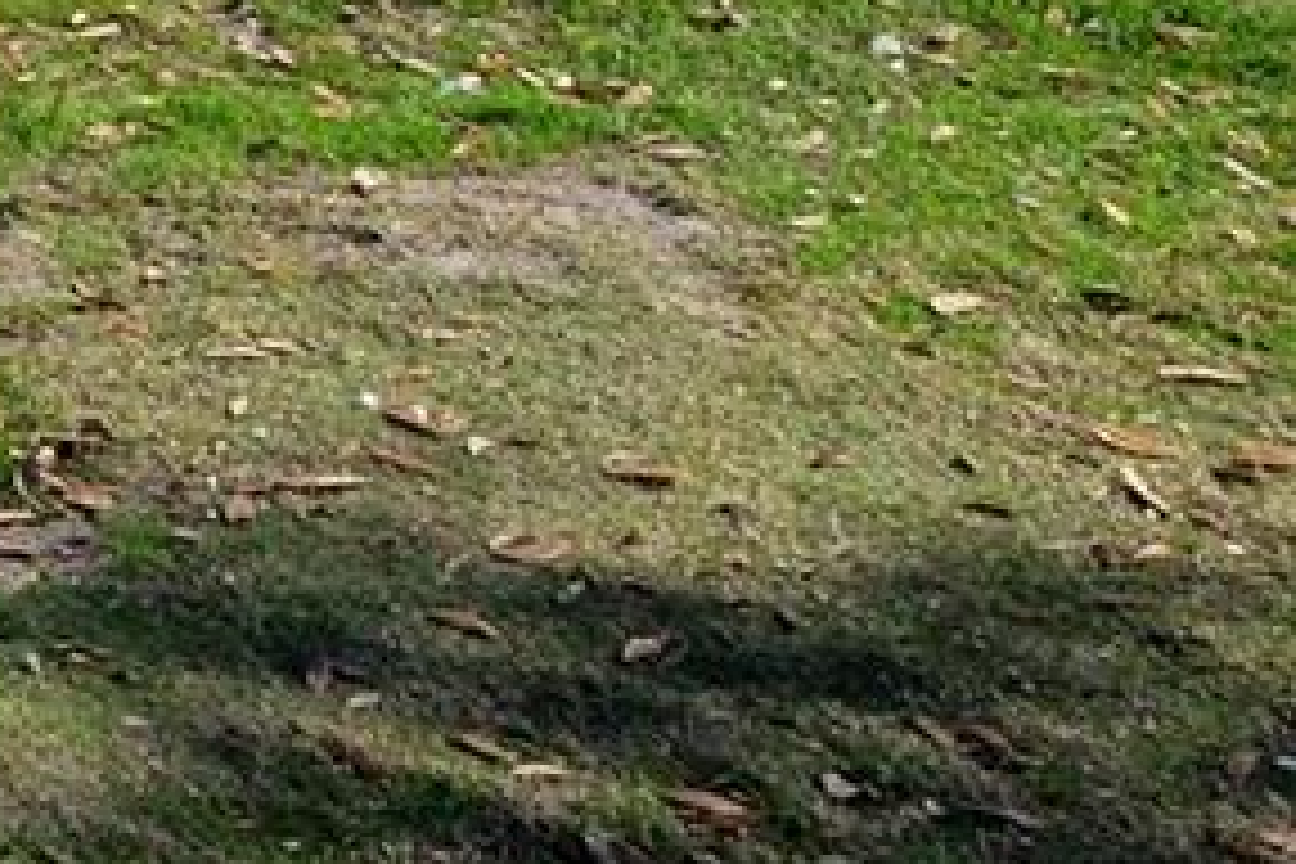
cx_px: -2012
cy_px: -1440
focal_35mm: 89
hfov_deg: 13.8
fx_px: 3204
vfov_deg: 11.5
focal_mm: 16
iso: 100
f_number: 11
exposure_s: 1/200
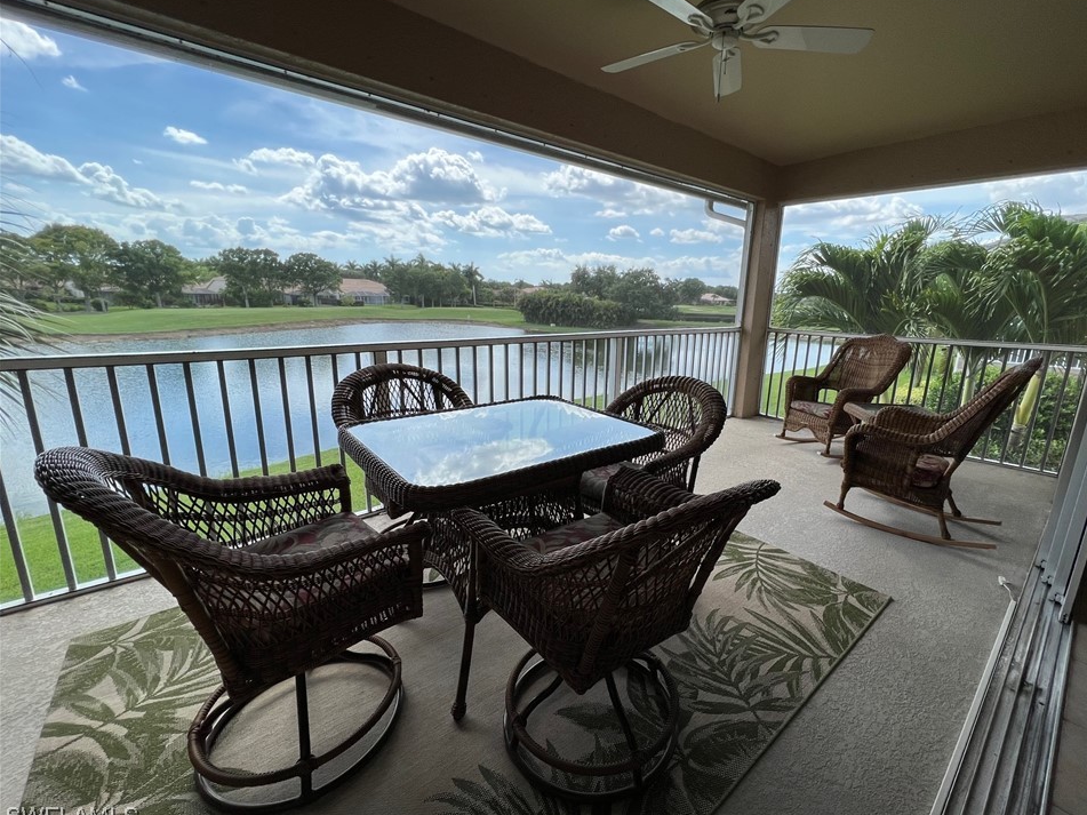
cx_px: 584
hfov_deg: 101.9
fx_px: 440
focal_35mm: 14
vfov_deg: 85.7
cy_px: 403
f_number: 1.8
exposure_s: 1/521
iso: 32
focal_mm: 1.57
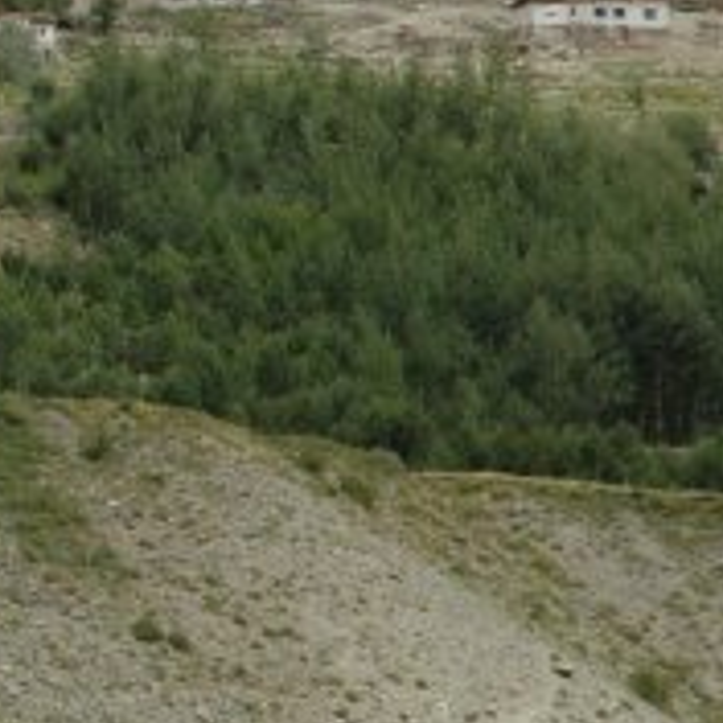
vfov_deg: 4.8
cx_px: -686
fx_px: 8649
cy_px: 86
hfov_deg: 4.7
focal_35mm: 366
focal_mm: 70
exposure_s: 1/320
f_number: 9
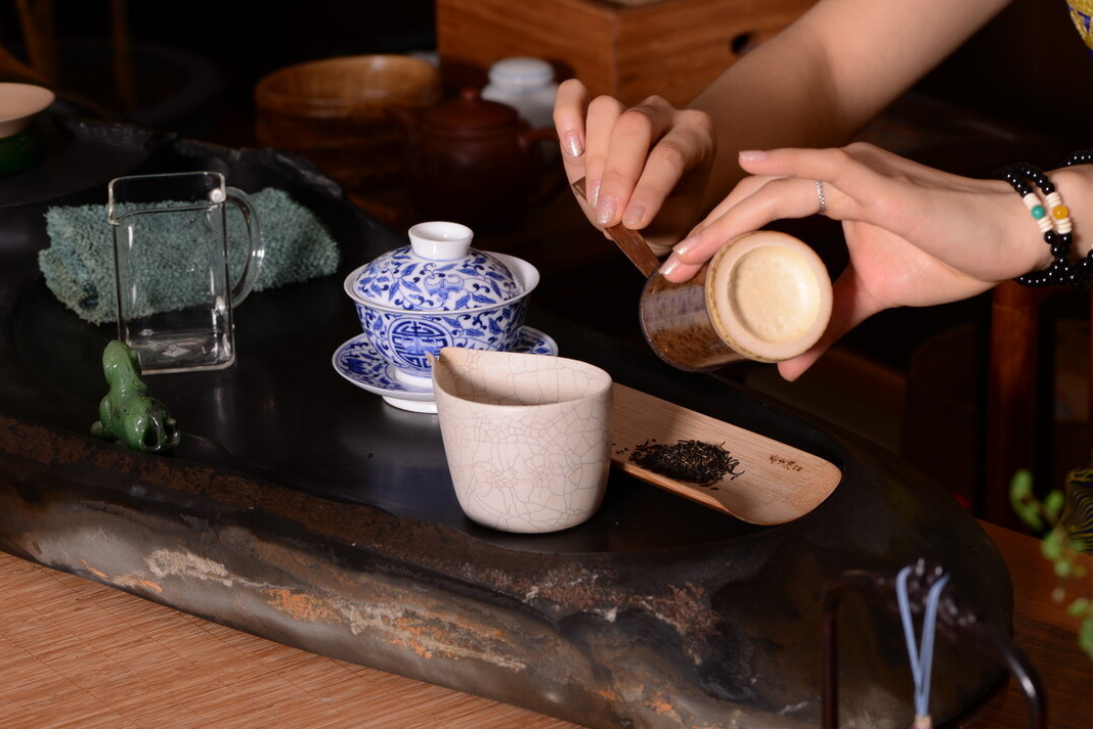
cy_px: 375
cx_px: 579
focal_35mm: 118
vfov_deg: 11.6
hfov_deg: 17.3
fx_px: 3584
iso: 125
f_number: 11
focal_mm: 105
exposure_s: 1/125
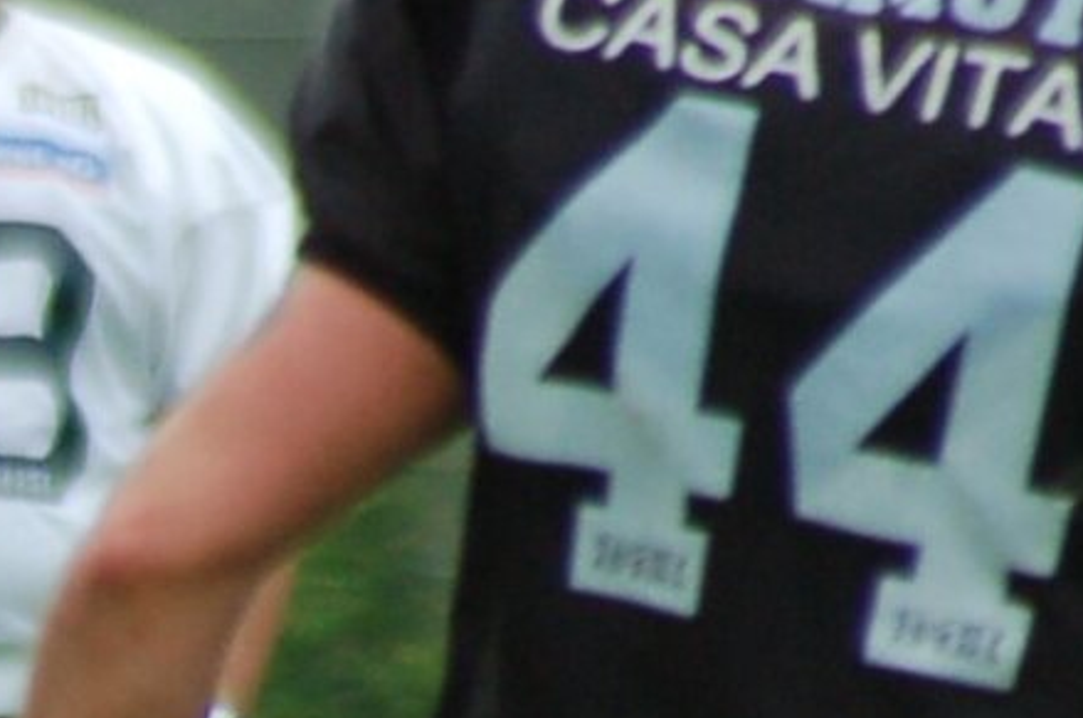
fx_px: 67654
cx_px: -910
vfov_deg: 0.6
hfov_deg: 0.9
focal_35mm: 2253
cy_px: 1278
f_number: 5.6
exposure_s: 1/500
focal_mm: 300
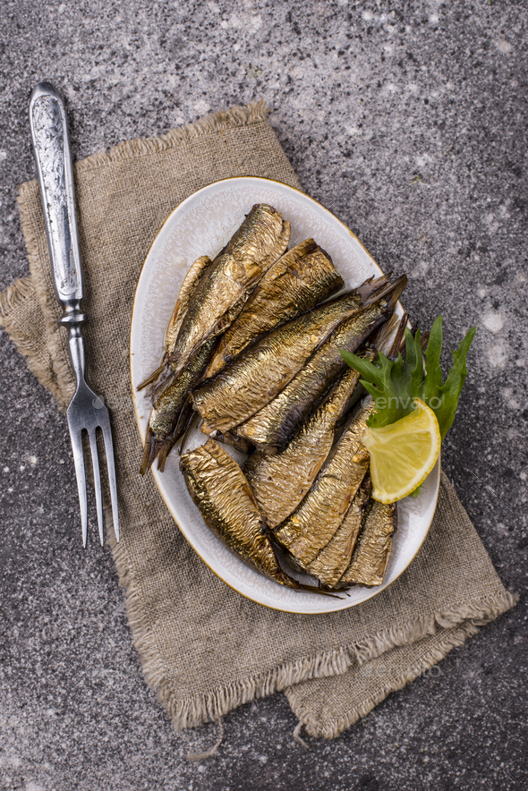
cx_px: 264
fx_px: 1099
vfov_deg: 39.6
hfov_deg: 27.0
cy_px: 396
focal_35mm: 50
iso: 100
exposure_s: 1/125
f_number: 8
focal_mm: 50
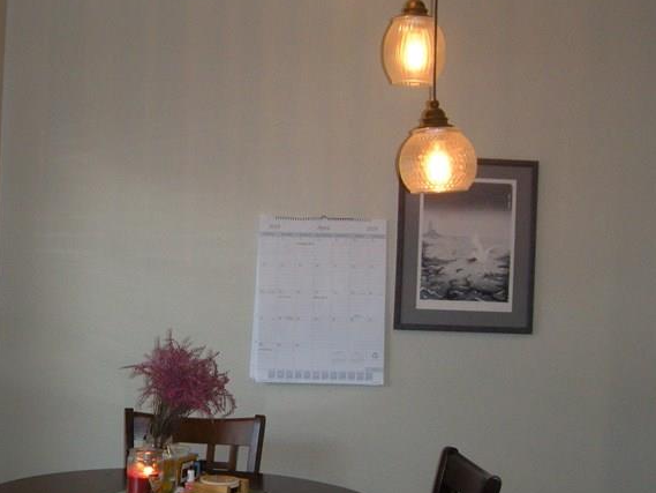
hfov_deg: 30.6
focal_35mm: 63
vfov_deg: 23.3
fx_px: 1194
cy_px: 248
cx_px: 235
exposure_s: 1/38.1
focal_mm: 5.9
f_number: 3.8
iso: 200
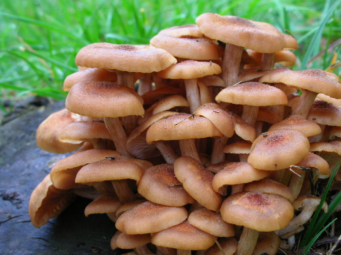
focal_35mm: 61
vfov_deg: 24.0
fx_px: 601
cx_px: 170
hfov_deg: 31.7
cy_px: 128
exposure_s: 1/11.4
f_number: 4
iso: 50
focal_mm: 10.1
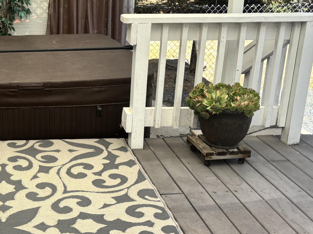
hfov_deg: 33.4
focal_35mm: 54
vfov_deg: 27.0
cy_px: 89
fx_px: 488
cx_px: 23
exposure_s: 1/887
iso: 50
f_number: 1.6
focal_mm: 5.96
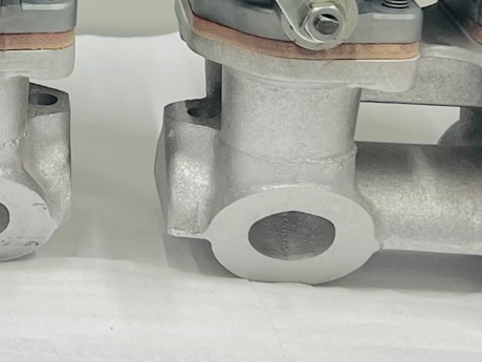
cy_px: -141
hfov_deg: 16.4
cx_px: -120
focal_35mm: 114
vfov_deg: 12.5
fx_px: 1587
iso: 100
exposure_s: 1/100
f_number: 1.5
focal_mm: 5.7
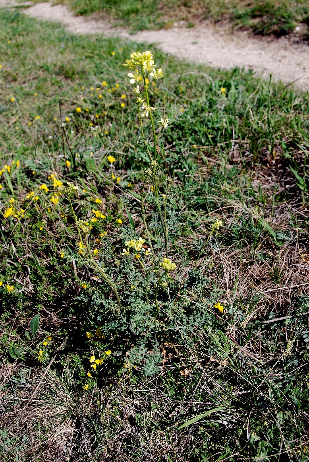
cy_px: 231
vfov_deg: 49.5
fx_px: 501
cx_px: 154
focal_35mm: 39
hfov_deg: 34.3
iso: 100
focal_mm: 26
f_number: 7.1
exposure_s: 1/200
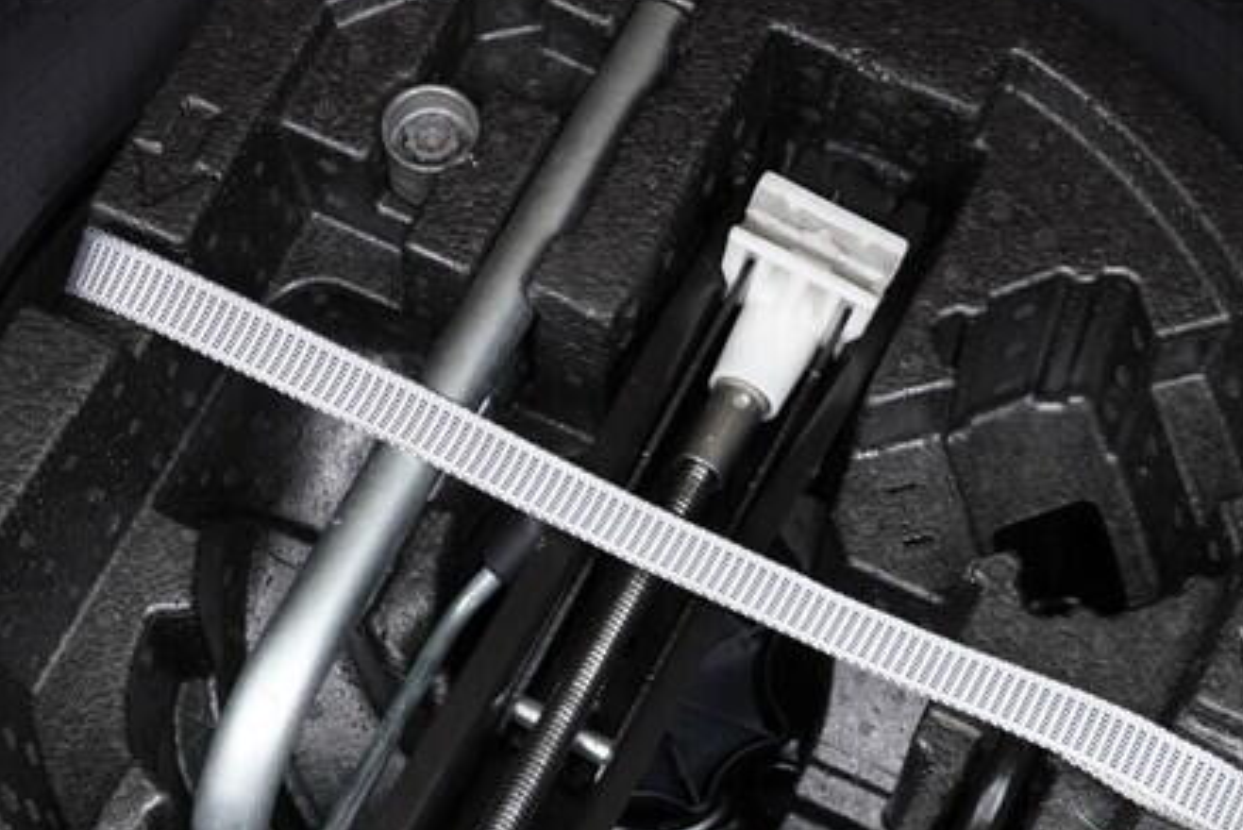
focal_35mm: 84
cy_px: 698
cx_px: 722
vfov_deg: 16.1
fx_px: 2901
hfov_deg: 24.2
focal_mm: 24
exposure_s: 1/40
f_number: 2.8
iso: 500
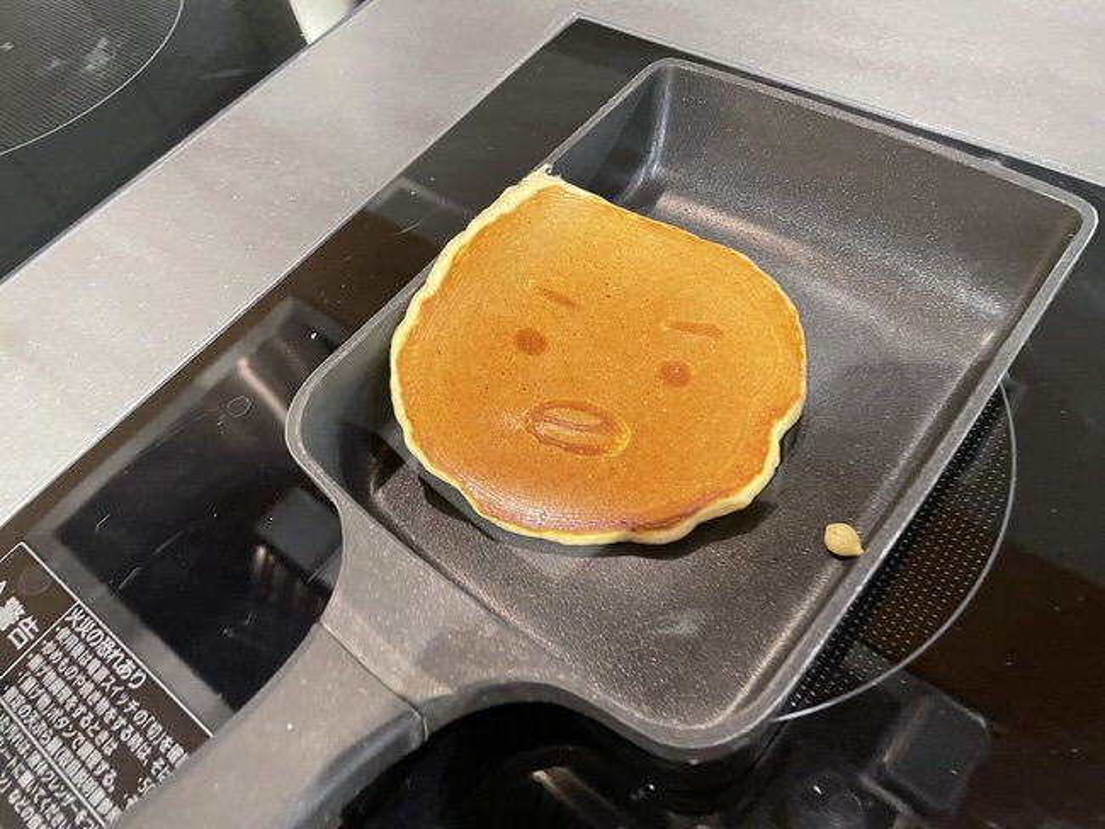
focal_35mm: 26
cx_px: 552
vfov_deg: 53.1
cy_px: 414
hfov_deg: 67.3
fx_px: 830
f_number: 1.6
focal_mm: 4.2
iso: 500
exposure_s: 1/50
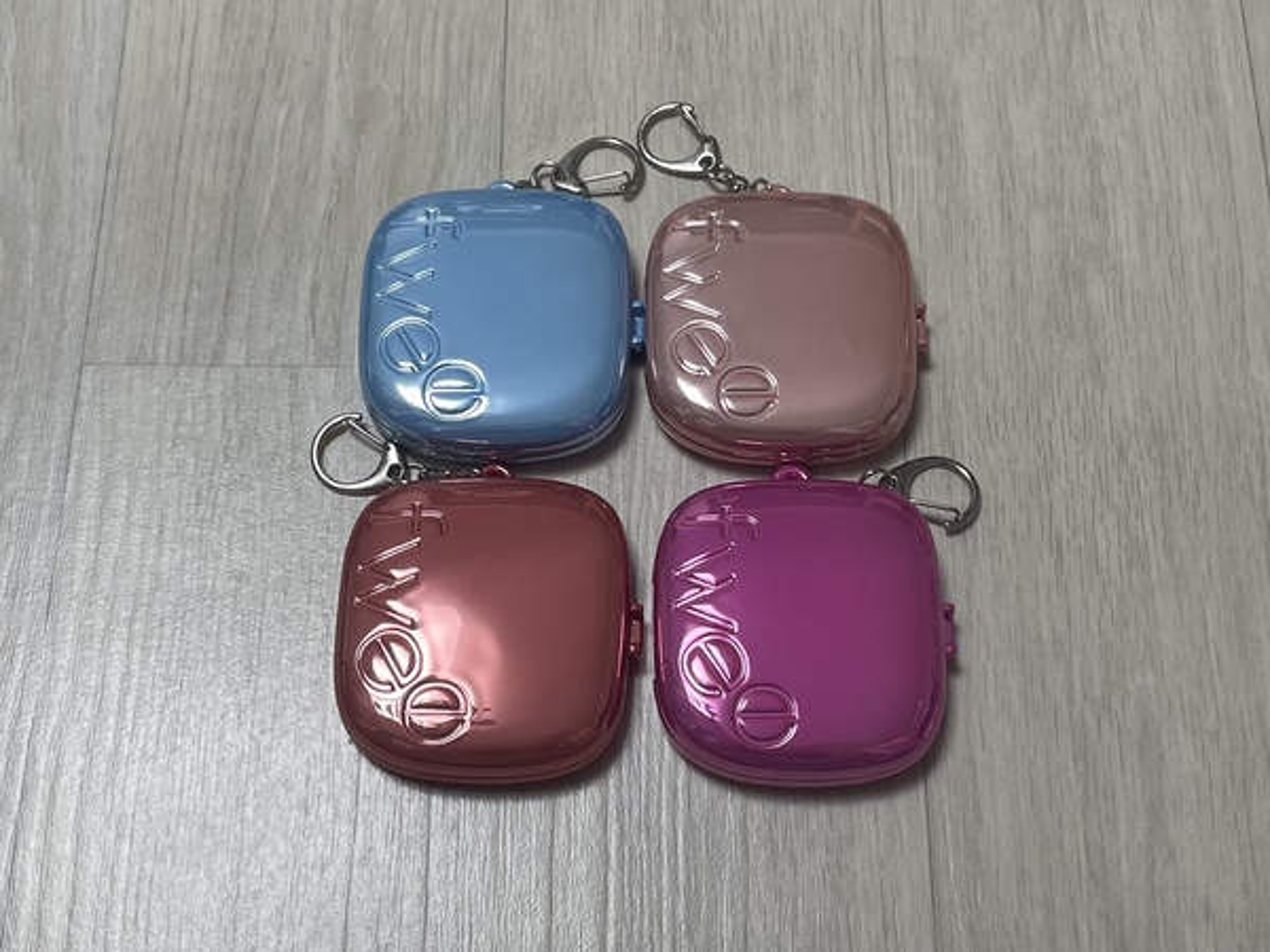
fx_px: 954
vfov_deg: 53.1
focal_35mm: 26
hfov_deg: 67.3
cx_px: 635
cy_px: 476
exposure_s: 1/120
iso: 125
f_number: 1.6
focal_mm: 4.2
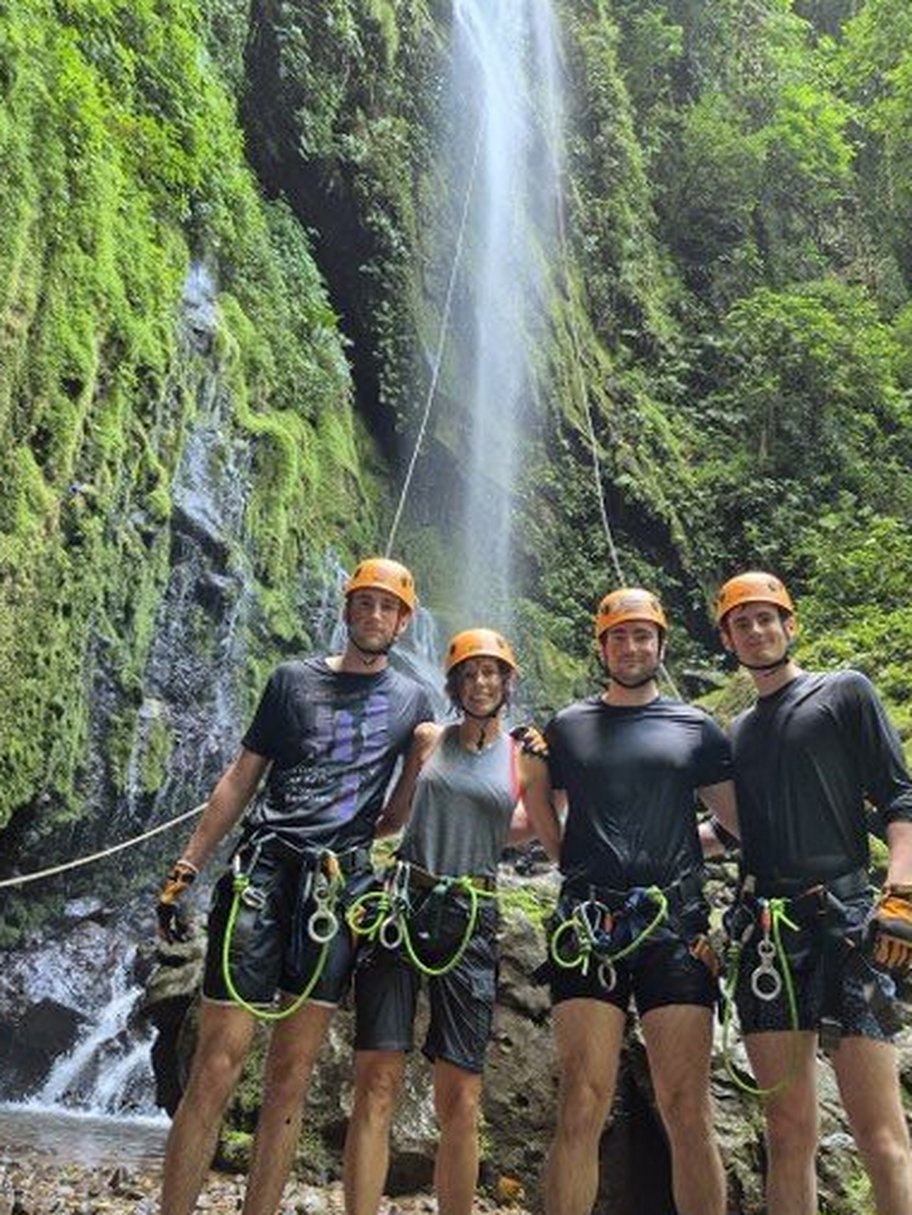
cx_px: 472
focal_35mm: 29
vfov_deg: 61.5
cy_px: 667
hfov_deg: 48.2
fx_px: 1019
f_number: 1.8
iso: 250
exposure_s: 1/120
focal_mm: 5.4
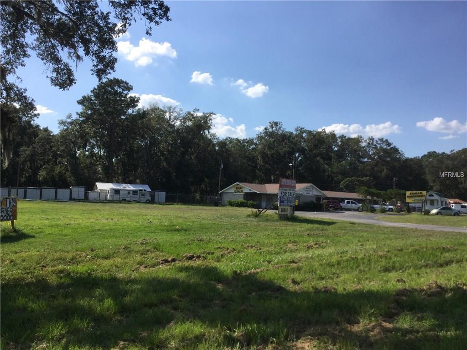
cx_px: 234
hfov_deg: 58.4
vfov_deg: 45.4
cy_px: 175
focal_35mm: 31
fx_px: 418
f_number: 2.4
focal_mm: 3.3
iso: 25
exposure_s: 1/1538
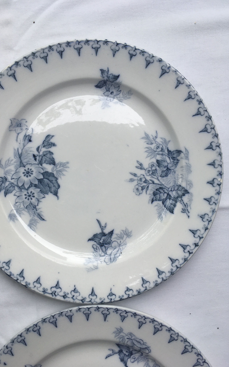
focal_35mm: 31
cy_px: 184
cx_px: 91
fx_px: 310
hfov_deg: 40.4
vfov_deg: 61.2
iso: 25
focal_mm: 4.15
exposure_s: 1/373
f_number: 2.2
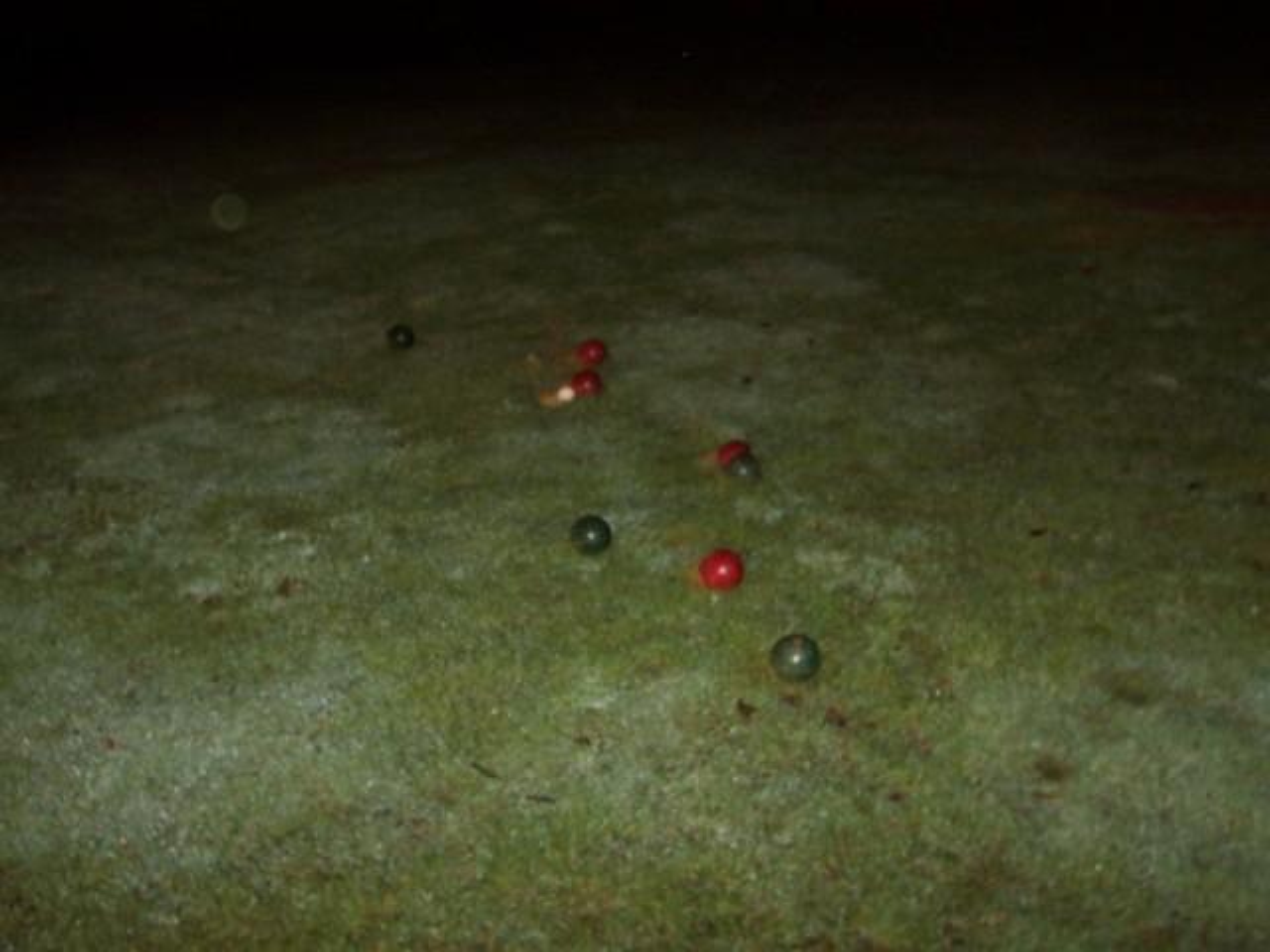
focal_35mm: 37
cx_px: 635
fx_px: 1357
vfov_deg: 38.7
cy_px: 476
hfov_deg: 50.1
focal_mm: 5.6
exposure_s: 1/2
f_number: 2.8
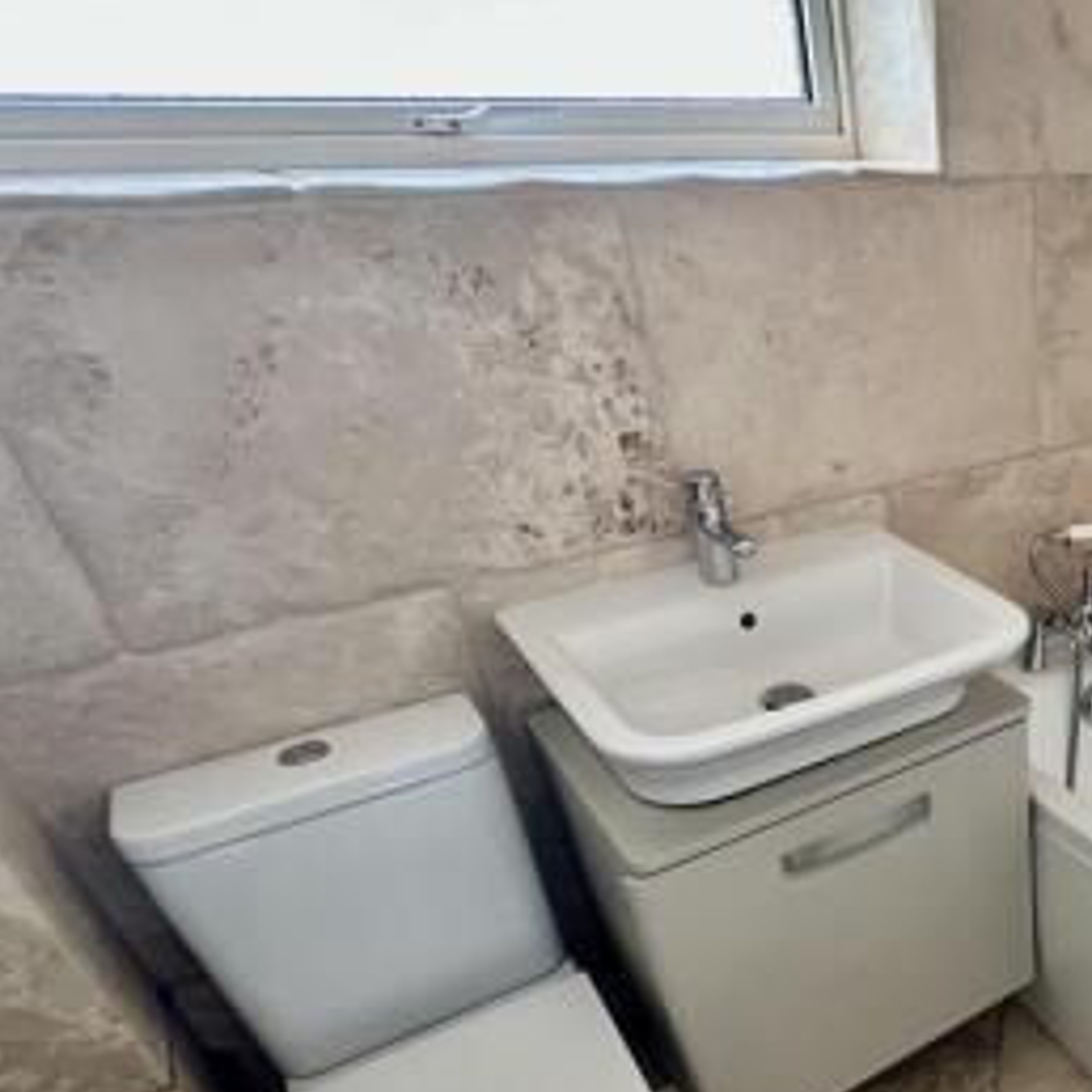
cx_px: 1086
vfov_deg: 55.3
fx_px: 999
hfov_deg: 47.7
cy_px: 781
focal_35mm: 28
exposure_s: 1/92
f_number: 2.2
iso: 320
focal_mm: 2.22
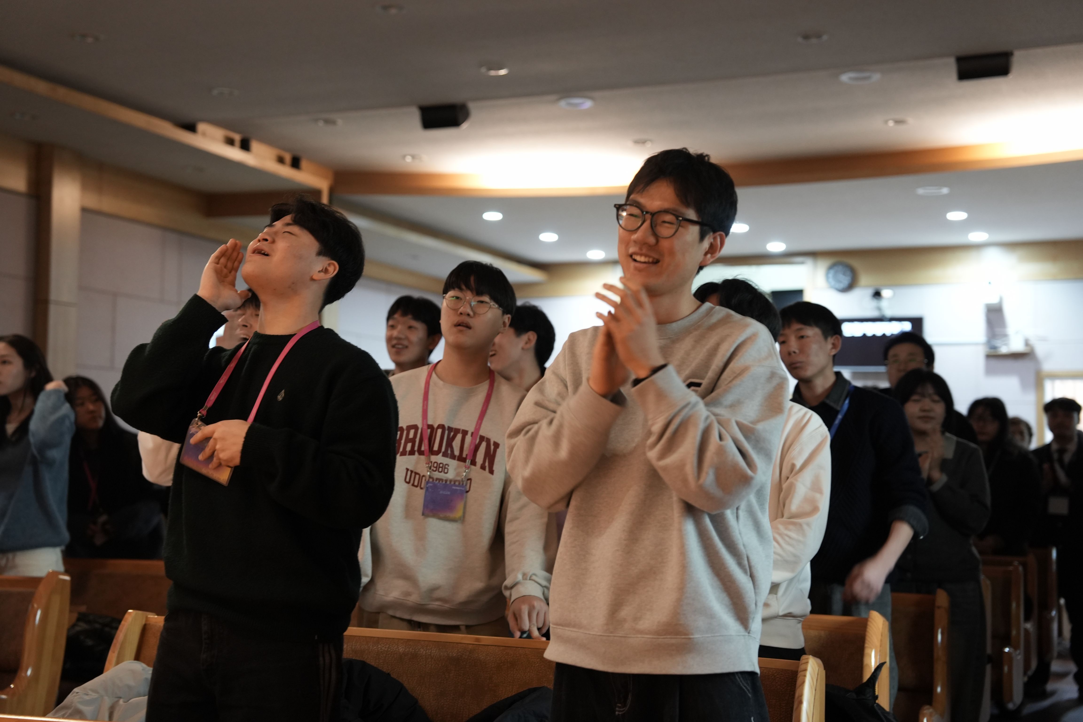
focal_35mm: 51
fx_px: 1534
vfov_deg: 26.5
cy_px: 361
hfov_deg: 38.9
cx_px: 542
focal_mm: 51
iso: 2000
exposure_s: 1/50
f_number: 2.8
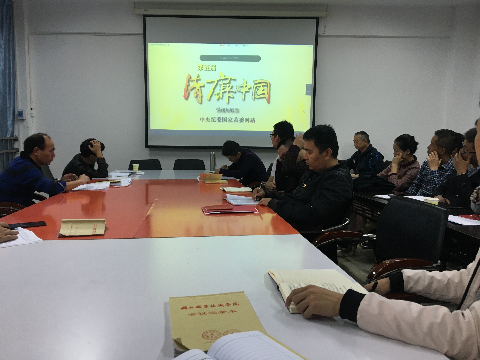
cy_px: 180
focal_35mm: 29
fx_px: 402
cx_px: 240
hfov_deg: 61.7
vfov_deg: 48.2
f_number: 2.2
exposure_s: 1/33
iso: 50
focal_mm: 4.15
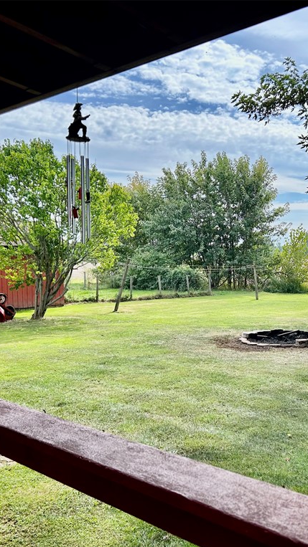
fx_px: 552
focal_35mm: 38
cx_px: 258
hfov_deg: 30.2
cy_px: 275
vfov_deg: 52.8
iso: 50
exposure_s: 1/2252
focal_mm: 5.7
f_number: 1.5
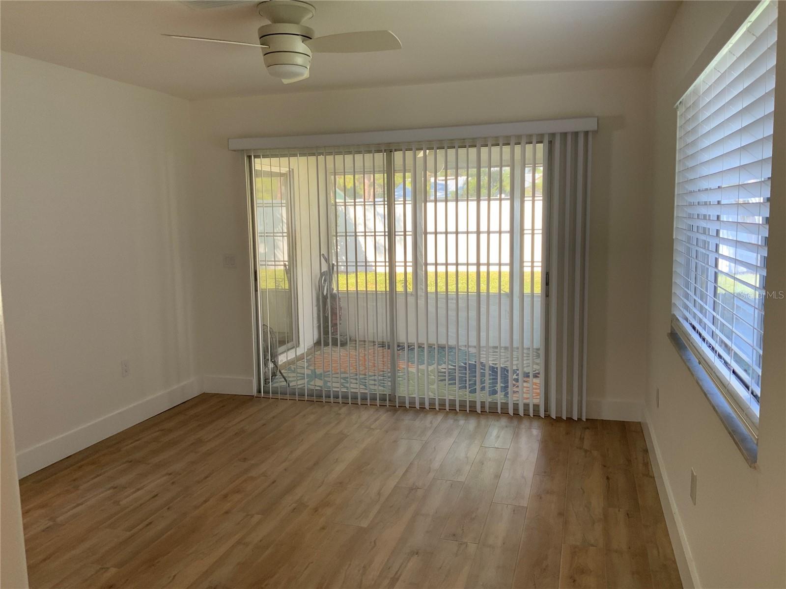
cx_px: 393
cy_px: 294
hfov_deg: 61.7
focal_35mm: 29
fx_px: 658
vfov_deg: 48.2
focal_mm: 3
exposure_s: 1/122
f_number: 1.8
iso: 50
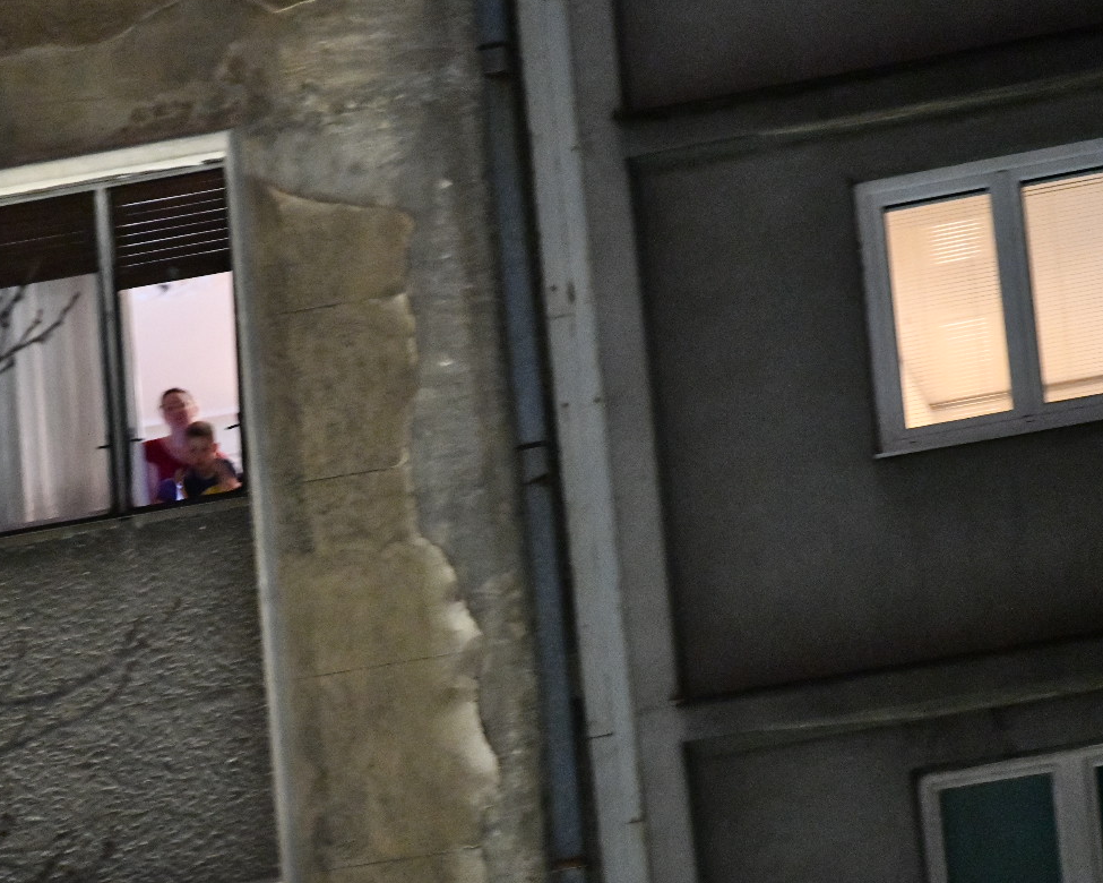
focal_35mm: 312
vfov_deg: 5.0
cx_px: 199
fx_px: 10185
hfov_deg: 6.2
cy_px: 508
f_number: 2.8
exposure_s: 1/30
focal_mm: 200
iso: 12800
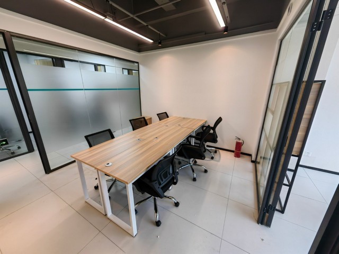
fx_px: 127
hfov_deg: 106.2
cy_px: 127
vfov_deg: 89.9
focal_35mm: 13
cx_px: 170
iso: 80
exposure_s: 1/100
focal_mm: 1.76
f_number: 2.2
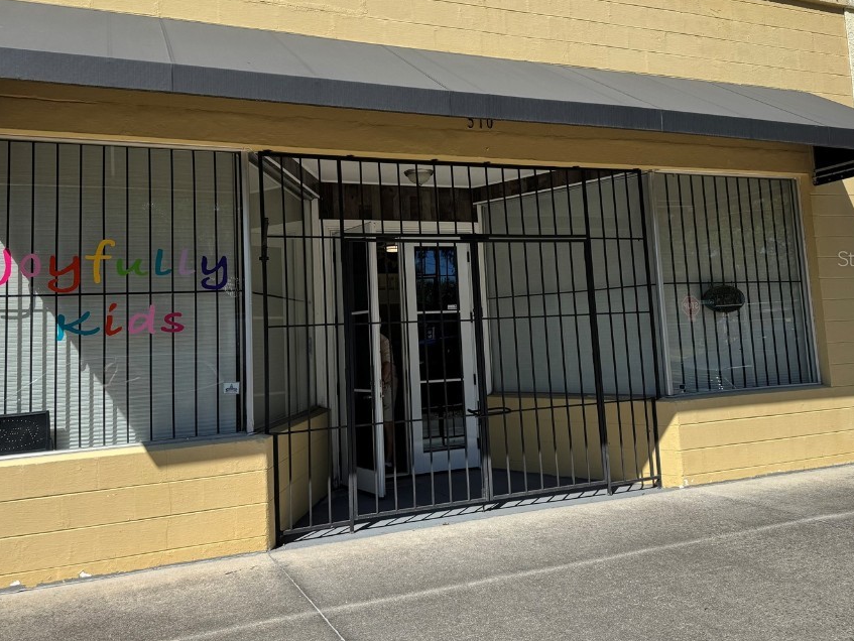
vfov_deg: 48.0
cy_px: 258
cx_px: 416
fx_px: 716
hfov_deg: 61.6
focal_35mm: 29
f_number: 1.78
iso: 80
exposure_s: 1/4608
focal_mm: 6.76
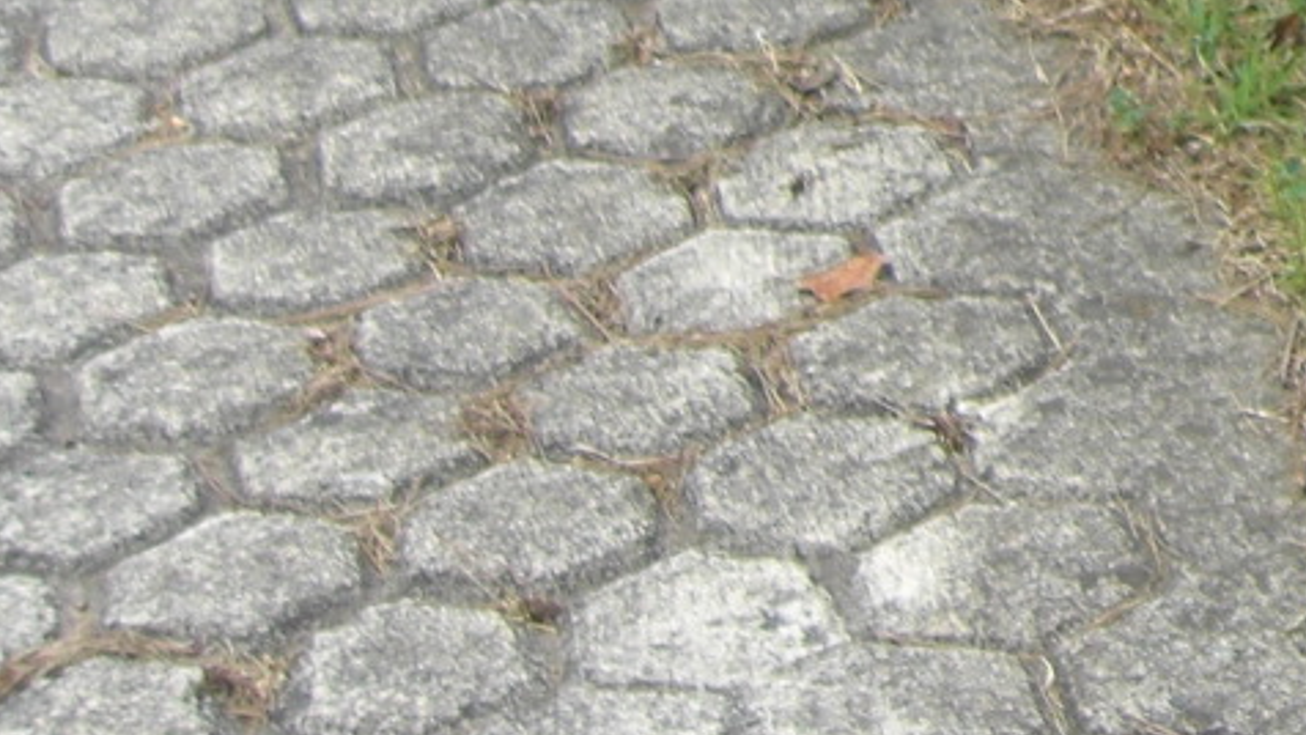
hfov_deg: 10.9
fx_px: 6166
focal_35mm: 178
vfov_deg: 6.6
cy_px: -839
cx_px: 2703
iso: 80
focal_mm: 7.9
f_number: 2.8
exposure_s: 1/320
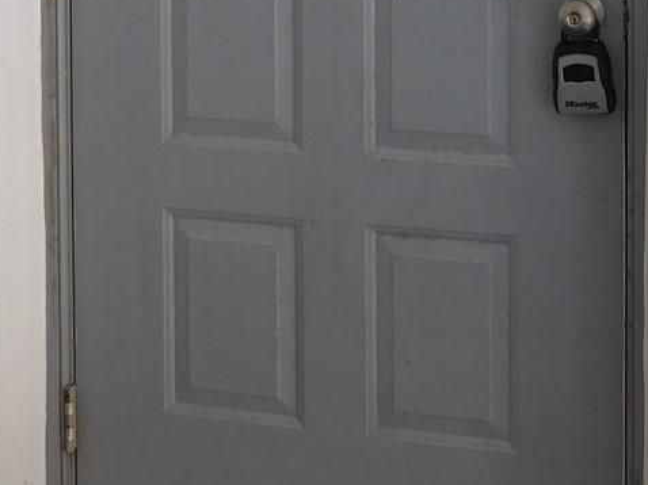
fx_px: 1441
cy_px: -182
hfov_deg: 24.9
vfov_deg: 17.7
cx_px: 533
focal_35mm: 77
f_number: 3
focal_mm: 4
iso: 125
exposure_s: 1/40
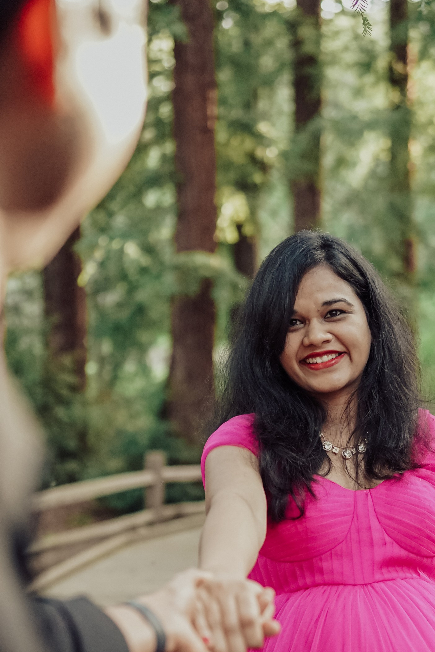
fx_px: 1232
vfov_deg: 28.9
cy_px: 537
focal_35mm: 68
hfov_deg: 19.9
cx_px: 304
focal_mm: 35
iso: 1600
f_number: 1.6
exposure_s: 1/800
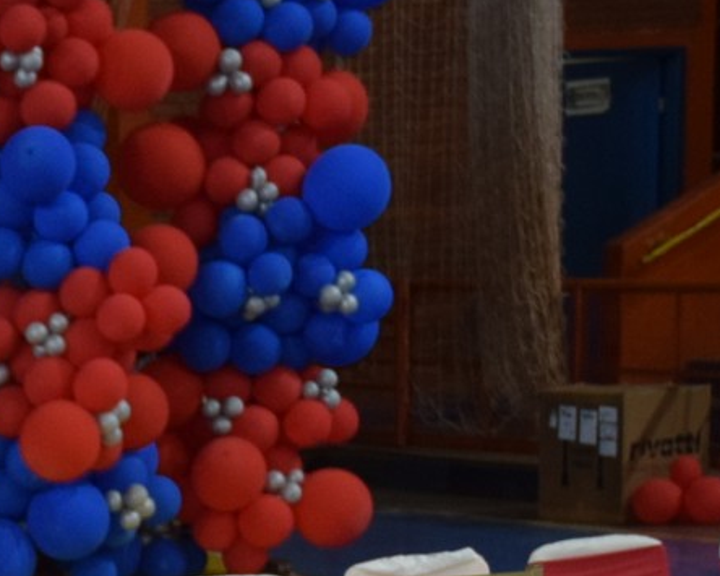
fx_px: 3279
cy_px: 889
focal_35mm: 154
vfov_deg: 9.7
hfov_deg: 11.8
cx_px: -486
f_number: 3.8
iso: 1100
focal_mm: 27
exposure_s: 1/60
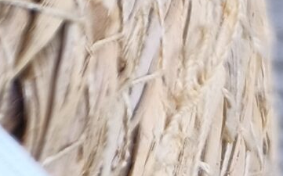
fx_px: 1333
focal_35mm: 173
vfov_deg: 5.9
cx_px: -299
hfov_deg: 10.9
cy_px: -611
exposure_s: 1/99.9
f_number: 1.65
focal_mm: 6.18
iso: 200
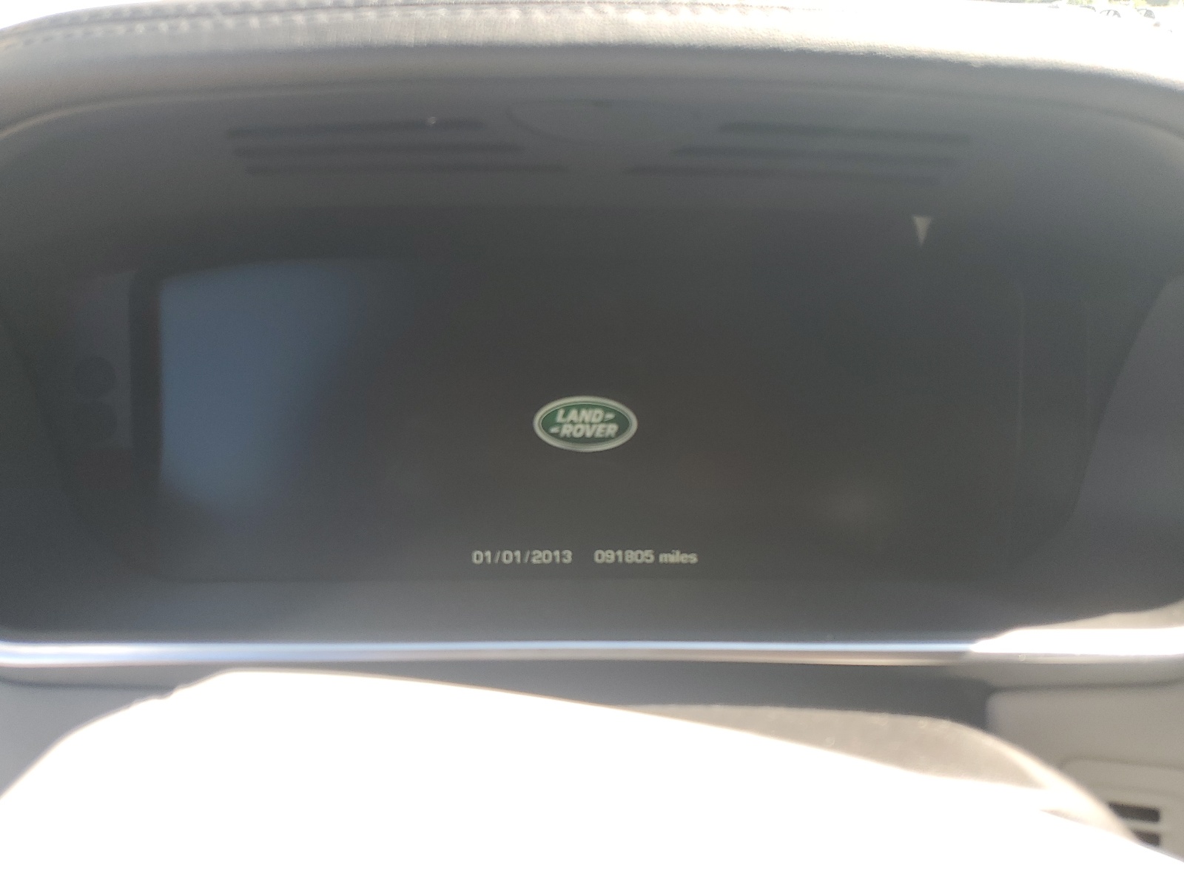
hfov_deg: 67.3
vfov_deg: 53.1
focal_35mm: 26
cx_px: 592
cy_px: 444
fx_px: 889
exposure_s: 1/238
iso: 50
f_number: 1.5
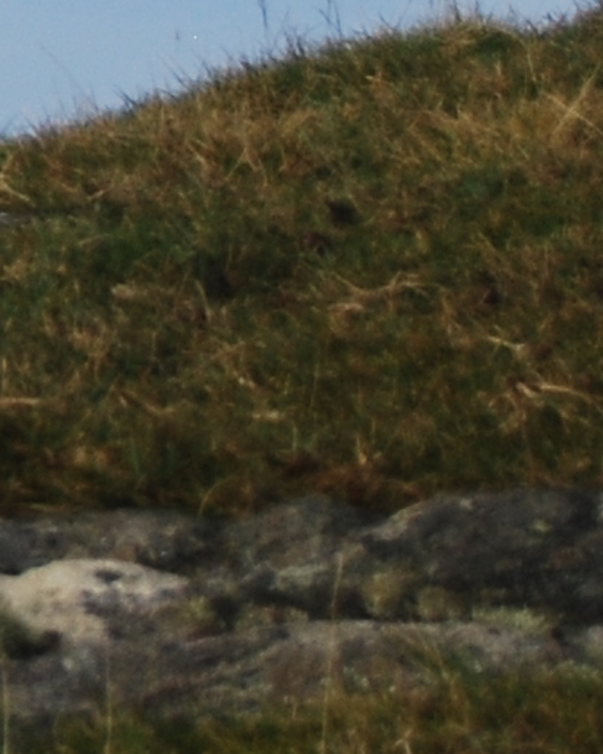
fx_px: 12995
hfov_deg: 2.6
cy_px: -861
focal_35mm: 583
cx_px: -2036
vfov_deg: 3.3
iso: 200
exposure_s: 1/800
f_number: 5.6
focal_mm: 55
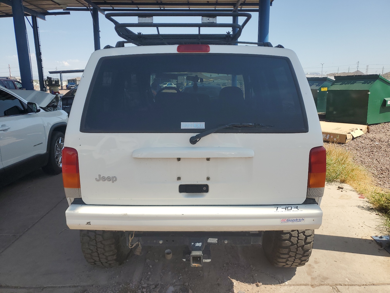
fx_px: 293
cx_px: 195
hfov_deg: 67.3
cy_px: 146
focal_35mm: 26
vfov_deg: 53.1
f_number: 1.5
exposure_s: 1/2000
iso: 50
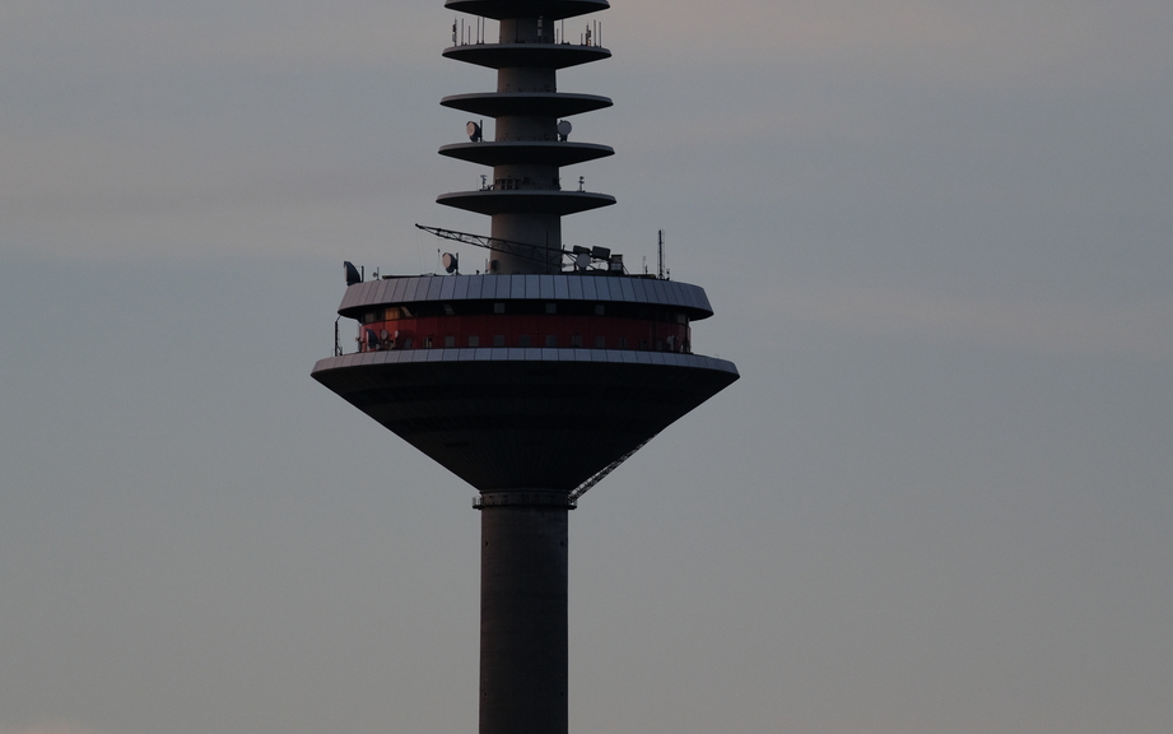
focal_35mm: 680
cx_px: 595
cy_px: 317
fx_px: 21742
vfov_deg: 1.9
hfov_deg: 3.1
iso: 1250
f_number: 6.3
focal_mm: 400
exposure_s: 1/1000
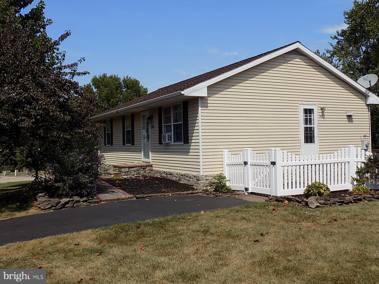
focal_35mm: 34
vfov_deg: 41.8
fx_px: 372
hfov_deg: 54.0
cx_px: 190
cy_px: 142
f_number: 3.4
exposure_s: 1/1000
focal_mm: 6.1
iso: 80
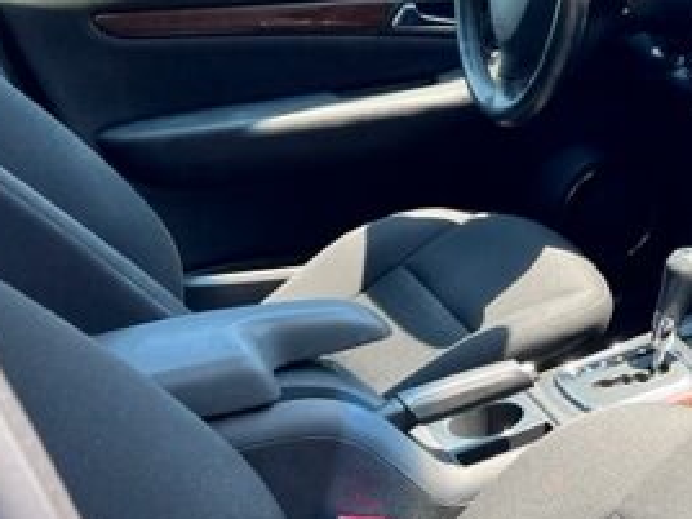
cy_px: 245
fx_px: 1239
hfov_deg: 28.0
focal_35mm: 62
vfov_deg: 23.6
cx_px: 790
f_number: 1.5
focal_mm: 5.7
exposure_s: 1/326
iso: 50
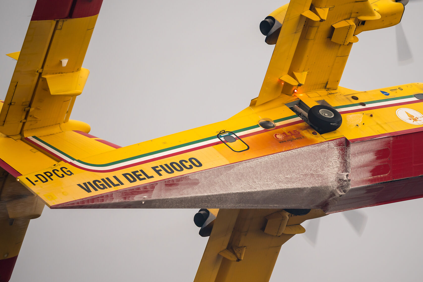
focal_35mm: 658
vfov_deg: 2.1
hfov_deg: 3.1
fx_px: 7732
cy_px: 138
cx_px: 244
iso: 500
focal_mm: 467
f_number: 6.3
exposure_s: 1/320
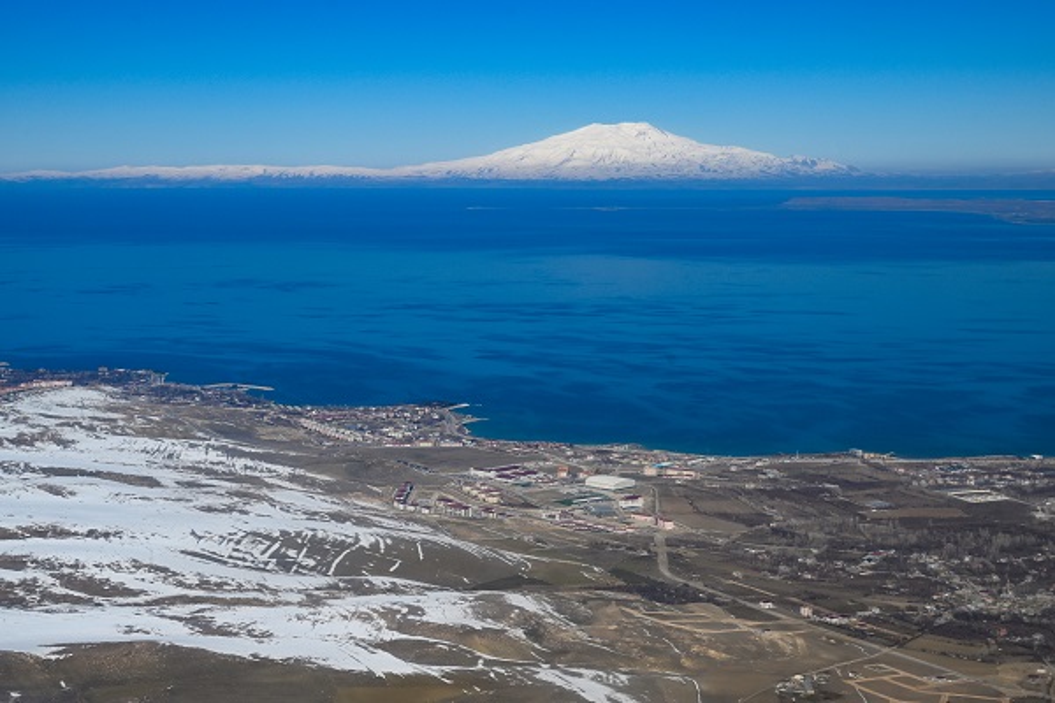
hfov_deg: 38.2
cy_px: 352
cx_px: 528
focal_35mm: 52
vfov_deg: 26.0
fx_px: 1524
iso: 250
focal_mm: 52
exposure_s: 1/1600
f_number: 9
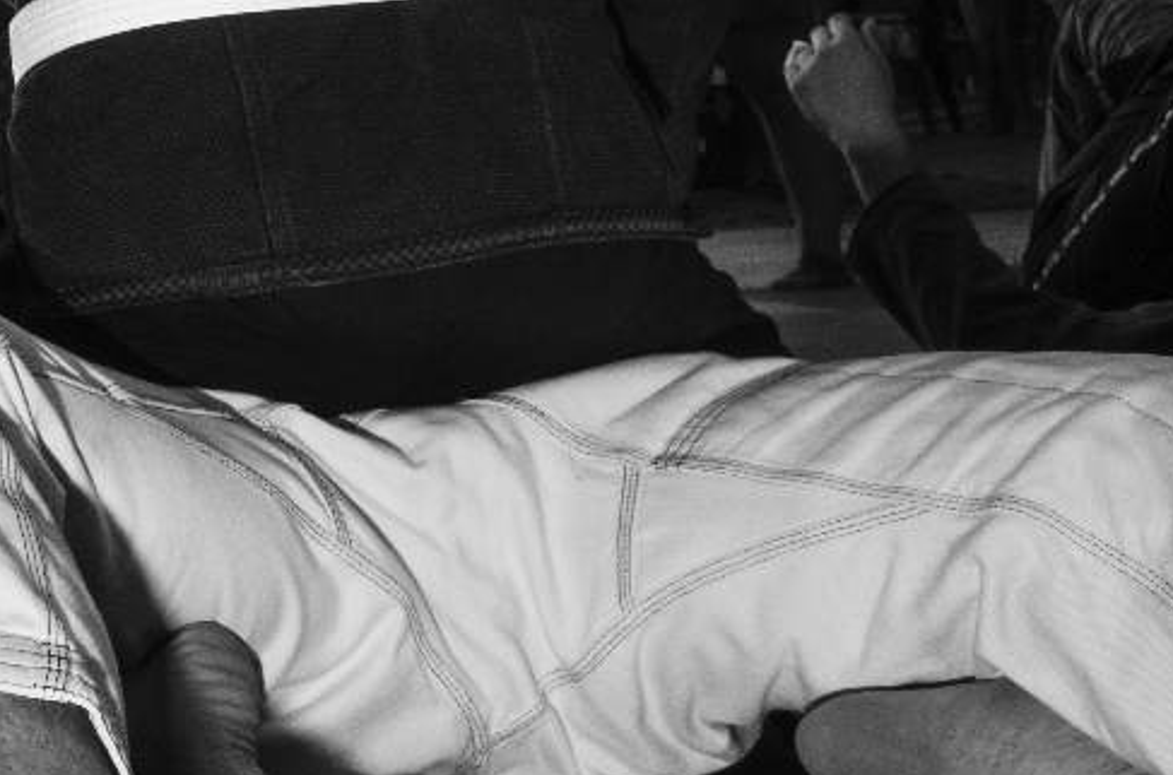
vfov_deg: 14.4
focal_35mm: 92
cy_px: -76
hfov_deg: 19.8
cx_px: -489
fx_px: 2990
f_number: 7.1
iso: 400
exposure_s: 1/500
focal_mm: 18.3
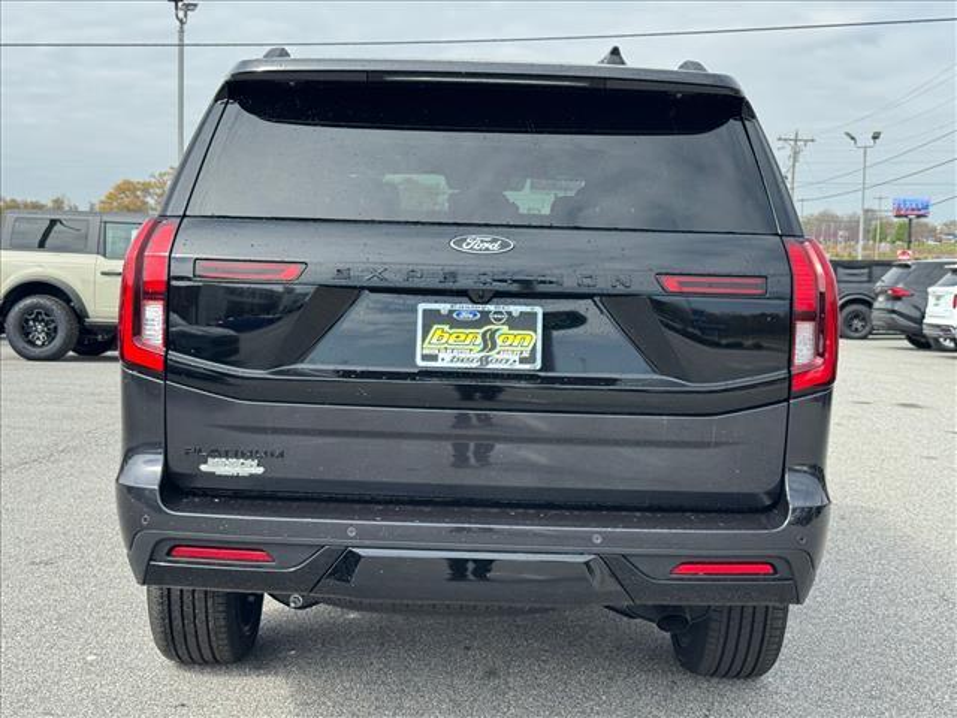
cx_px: 478
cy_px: 359
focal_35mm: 48
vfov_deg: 30.3
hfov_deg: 39.7
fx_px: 1327
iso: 64
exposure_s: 1/1524
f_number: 1.78
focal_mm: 6.76
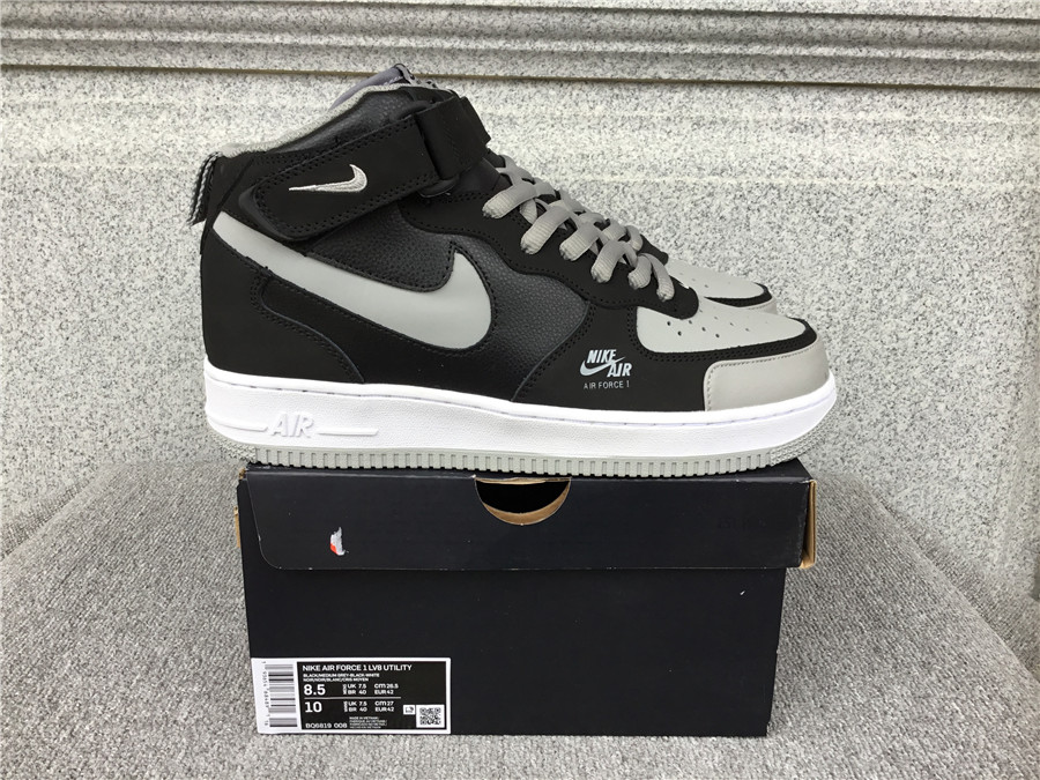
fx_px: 931
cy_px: 390
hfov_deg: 58.4
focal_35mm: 31
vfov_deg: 45.4
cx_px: 520
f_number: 2.4
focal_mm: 3.3
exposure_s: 1/100
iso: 40
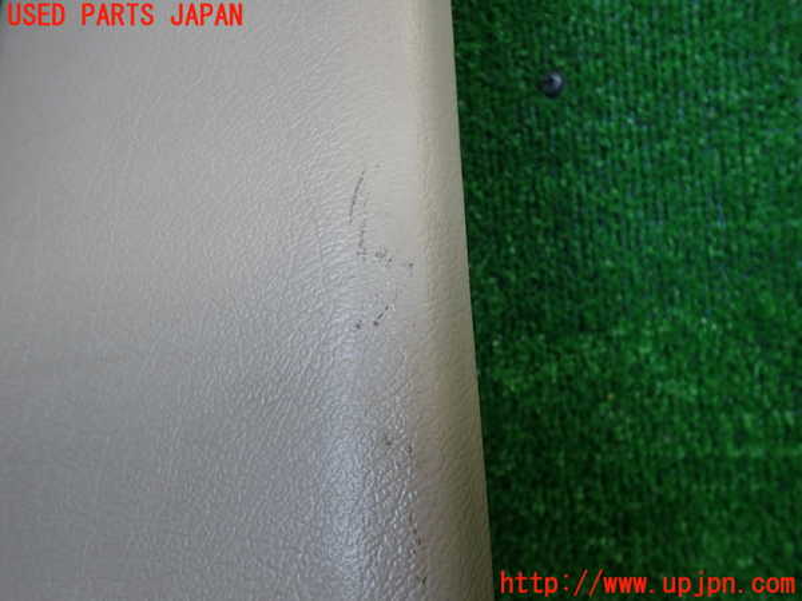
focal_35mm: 30
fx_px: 695
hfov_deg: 60.0
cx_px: 401
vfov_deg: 46.8
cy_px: 300
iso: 200
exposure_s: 1/125
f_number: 2.3
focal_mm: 5.4
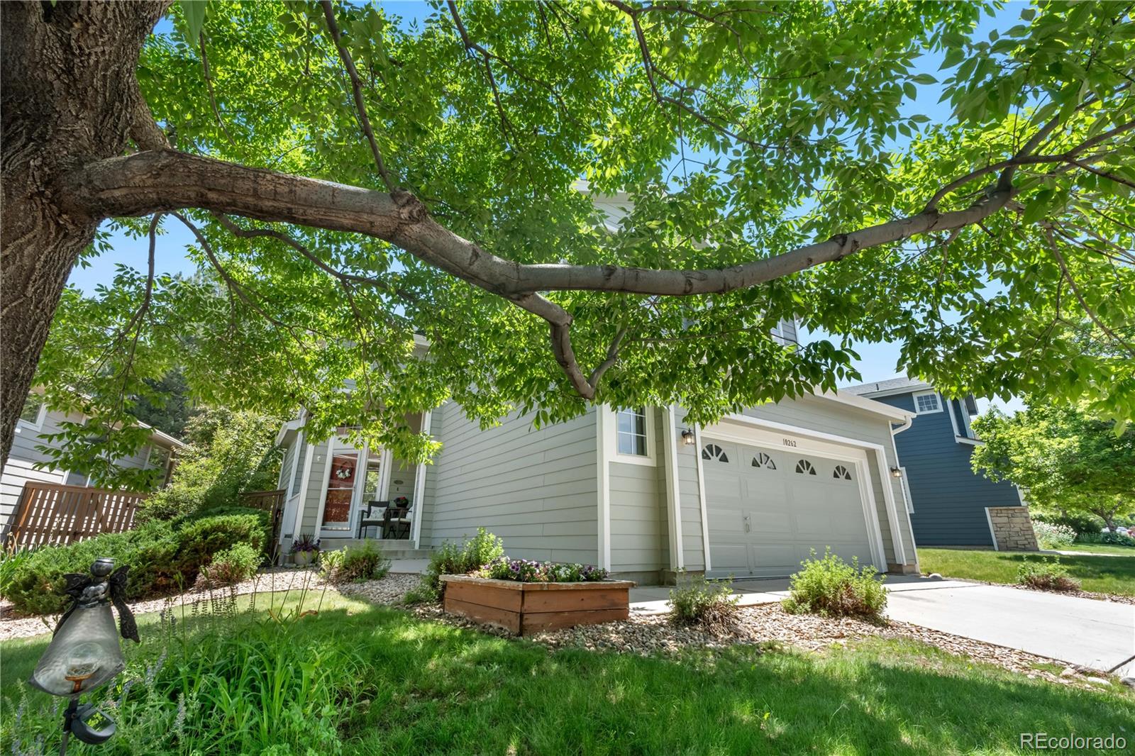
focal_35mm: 16
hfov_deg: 96.7
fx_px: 504
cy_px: 378
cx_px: 568
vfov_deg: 73.7
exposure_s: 1/125
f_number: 11
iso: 500
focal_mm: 16
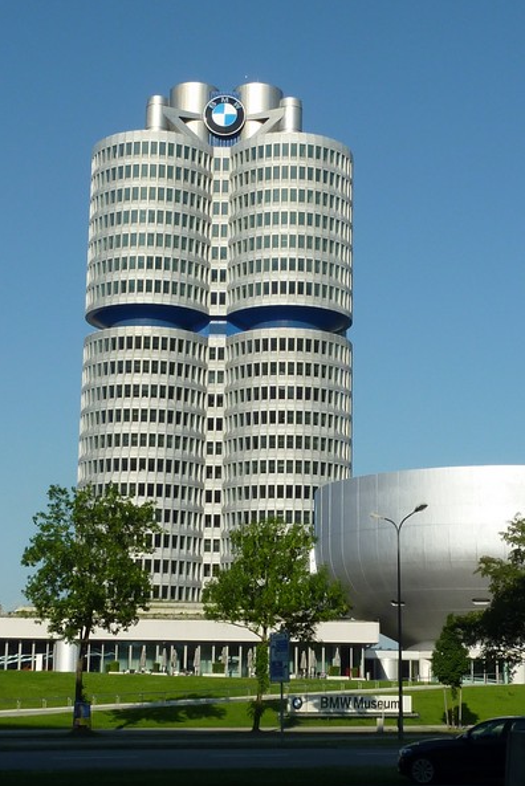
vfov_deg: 32.9
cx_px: 273
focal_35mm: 61
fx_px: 1333
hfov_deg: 22.3
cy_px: 395
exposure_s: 1/500
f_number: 5.6
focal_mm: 5.3
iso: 80
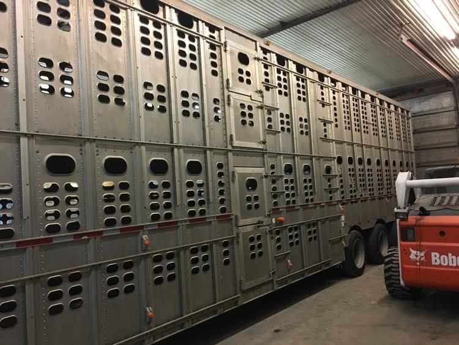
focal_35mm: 29
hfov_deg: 61.6
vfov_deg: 48.3
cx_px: 230
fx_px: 385
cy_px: 172
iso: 200
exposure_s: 1/30
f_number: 2.2
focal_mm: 4.15
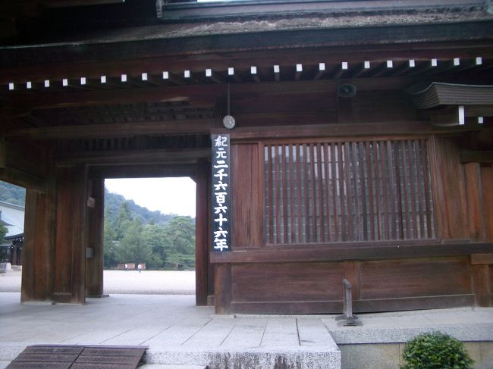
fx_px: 498
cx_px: 246
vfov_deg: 40.7
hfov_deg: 52.6
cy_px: 184
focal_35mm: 35
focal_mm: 5.8
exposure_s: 1/125
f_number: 2.6
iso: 50
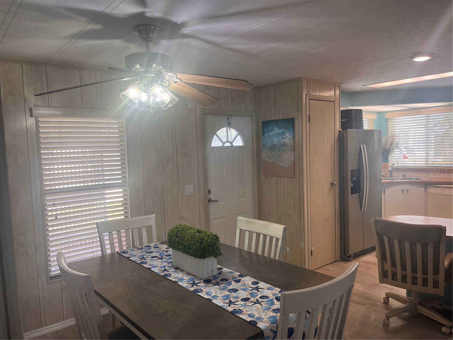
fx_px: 340
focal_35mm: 26
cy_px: 170
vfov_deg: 53.1
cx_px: 226
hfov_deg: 67.3
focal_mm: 5.1
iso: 64
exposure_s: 1/120
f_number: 1.6
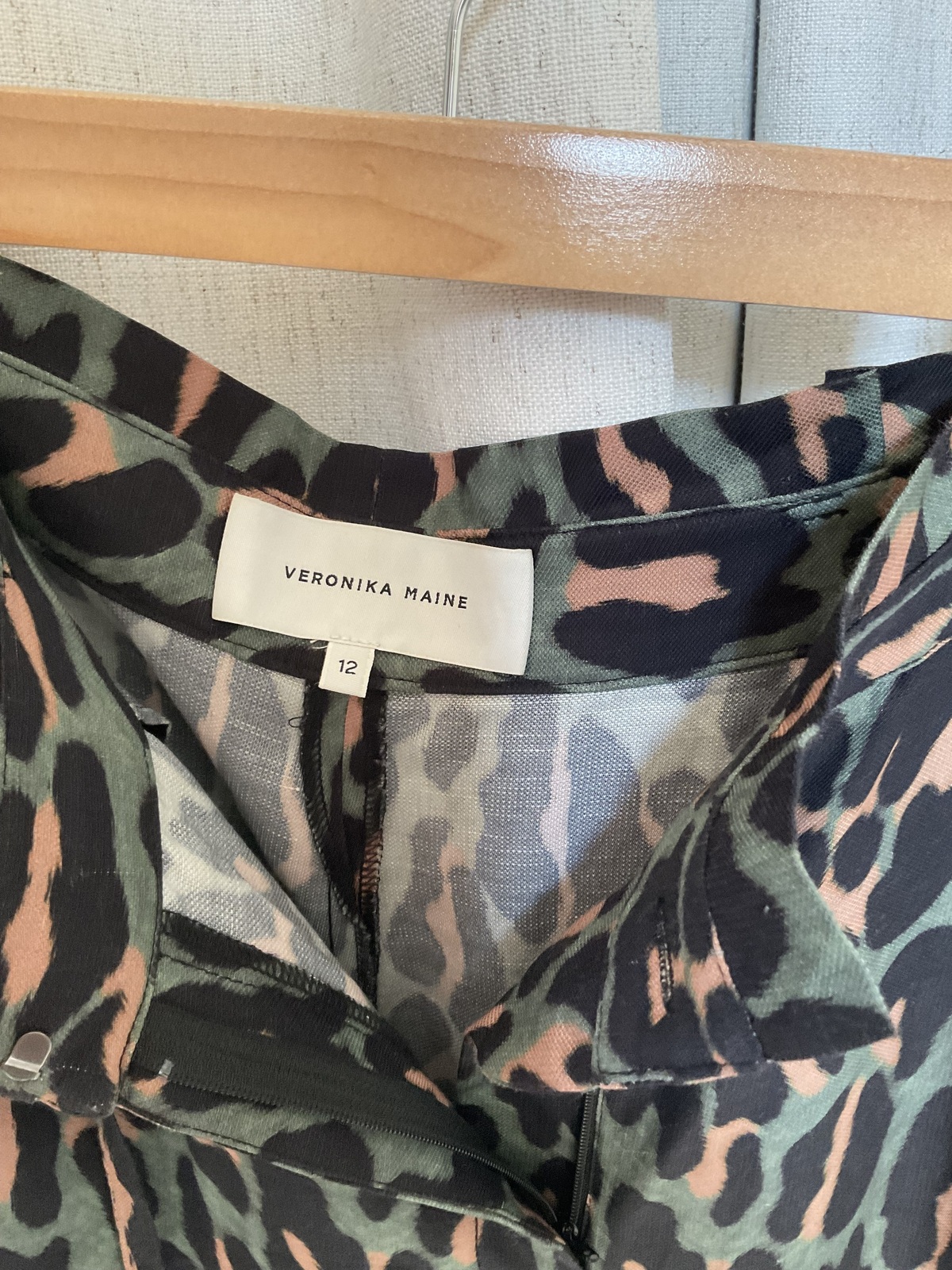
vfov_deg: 61.7
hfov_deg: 48.2
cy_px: 635
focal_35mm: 29
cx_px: 476
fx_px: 1063
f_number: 1.8
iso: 200
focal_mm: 3
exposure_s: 1/60
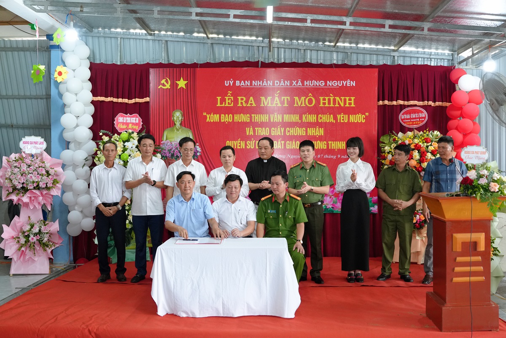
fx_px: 506
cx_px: 253
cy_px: 169
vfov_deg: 36.9
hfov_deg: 53.1
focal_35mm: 36
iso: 1000
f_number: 2.8
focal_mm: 24
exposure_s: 1/125
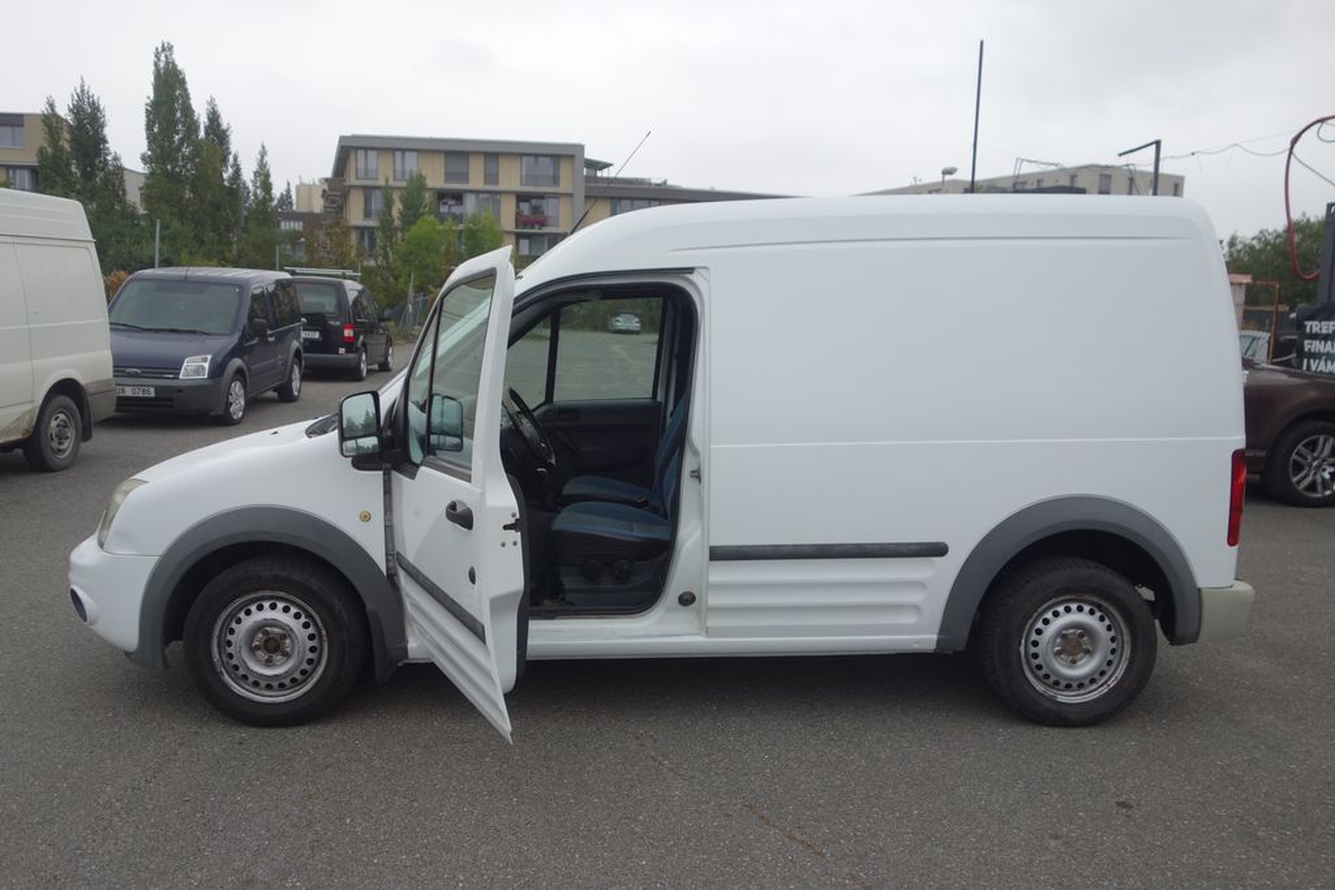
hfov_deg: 65.5
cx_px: 668
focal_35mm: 28
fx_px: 1038
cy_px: 445
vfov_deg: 46.4
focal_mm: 10.4
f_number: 2.8
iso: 125
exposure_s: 1/100
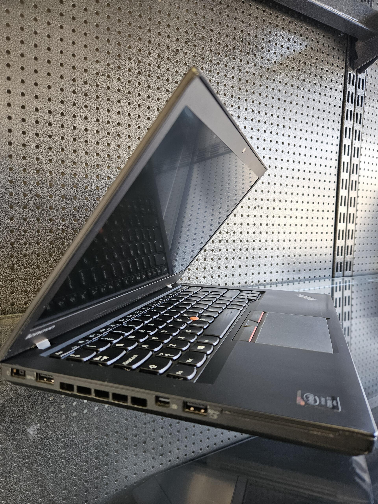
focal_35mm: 23
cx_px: 189
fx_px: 335
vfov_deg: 73.9
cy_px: 252
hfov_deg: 58.9
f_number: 1.8
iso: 320
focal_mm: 5.4
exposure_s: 1/100
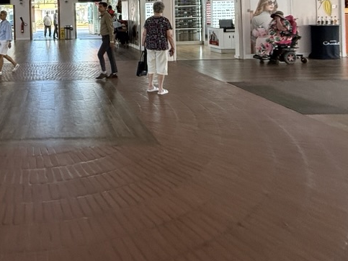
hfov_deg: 54.9
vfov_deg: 43.0
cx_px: 45
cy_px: 14
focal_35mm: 29
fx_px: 291
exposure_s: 1/100
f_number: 2.2
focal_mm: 2.22
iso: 200
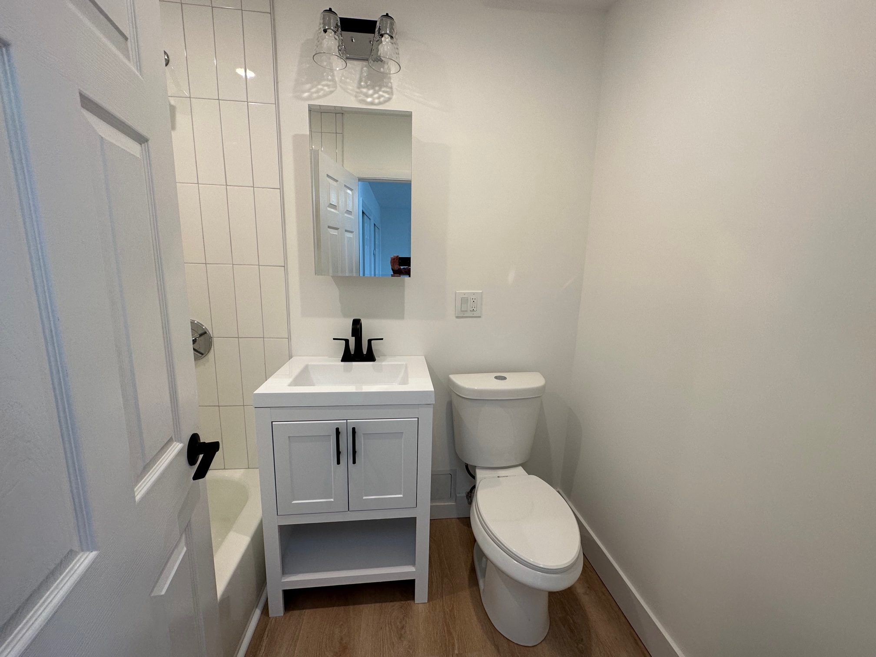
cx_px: 438
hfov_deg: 102.1
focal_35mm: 14
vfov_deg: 85.7
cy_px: 328
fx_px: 354
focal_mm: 2.22
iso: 100
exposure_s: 1/120
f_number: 2.2
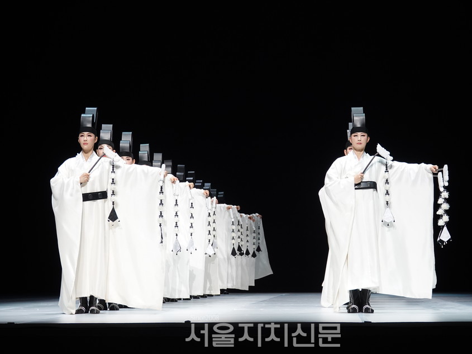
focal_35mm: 106
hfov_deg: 18.6
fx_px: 1445
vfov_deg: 14.0
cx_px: 255
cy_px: 177
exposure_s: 1/100
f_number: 3.5
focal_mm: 35.68
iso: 500
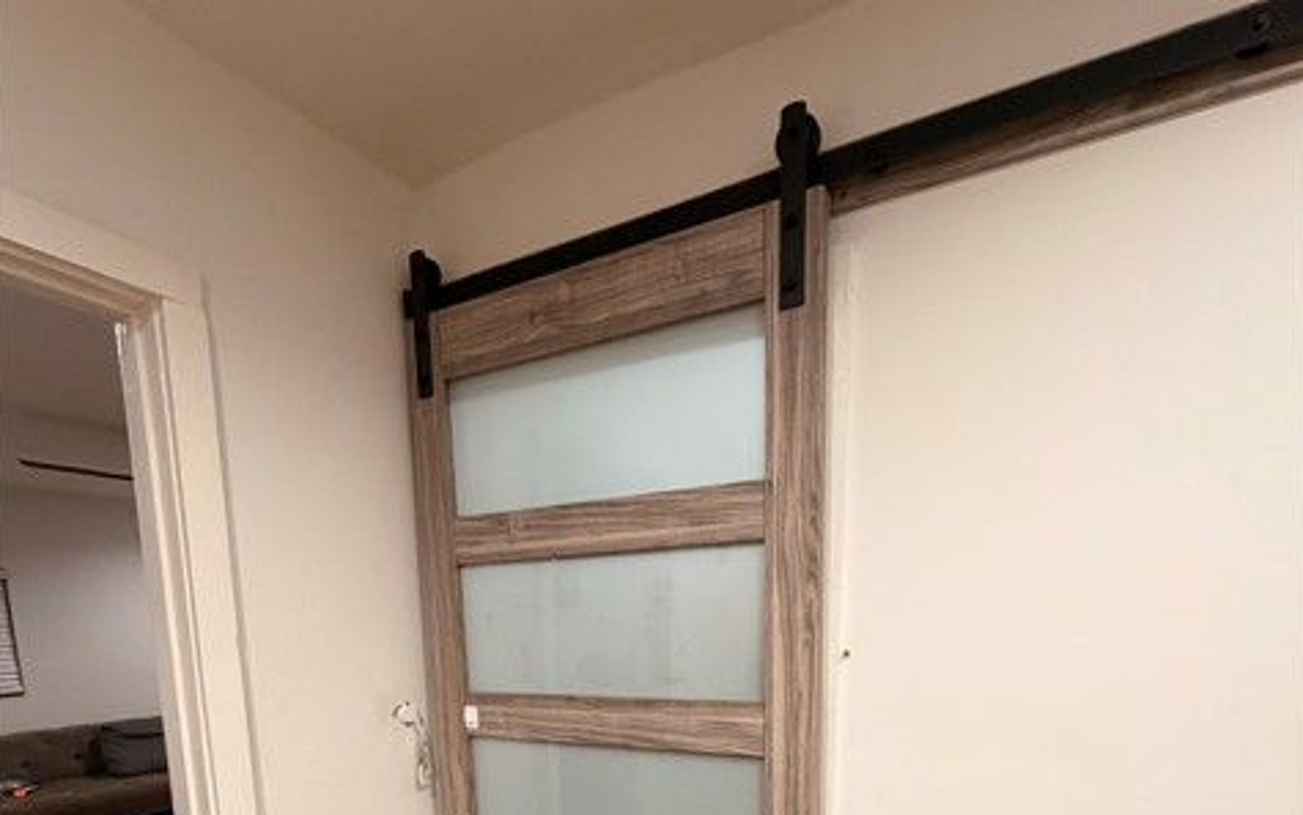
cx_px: 653
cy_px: 744
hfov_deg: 85.1
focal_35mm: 20
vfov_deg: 52.0
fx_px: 710
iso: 250
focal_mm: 2.22
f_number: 2.2
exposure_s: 1/60
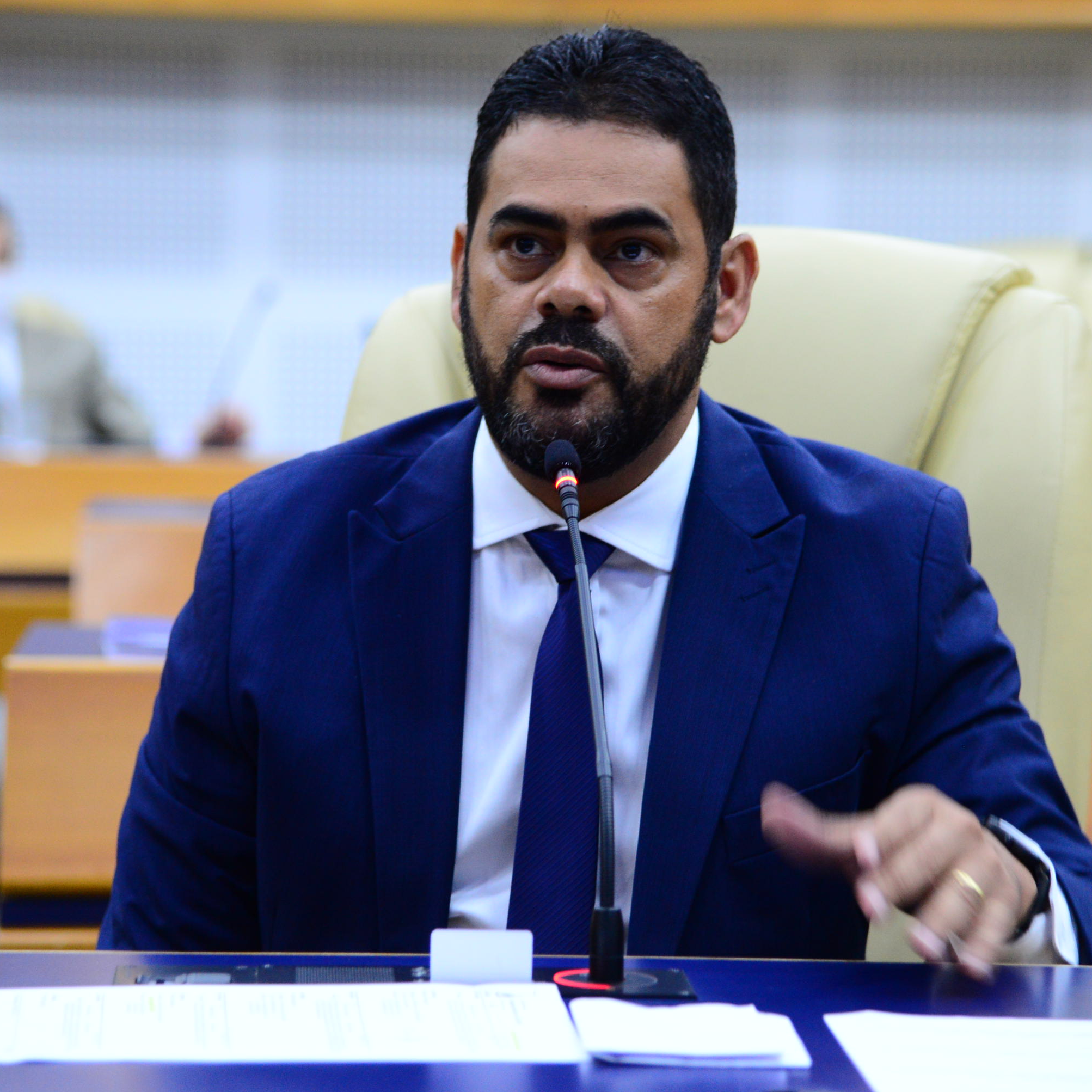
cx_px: 533
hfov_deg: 11.4
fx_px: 5461
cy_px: 546
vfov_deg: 11.4
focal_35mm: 153
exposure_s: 1/80
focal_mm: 120
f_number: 4
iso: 2500
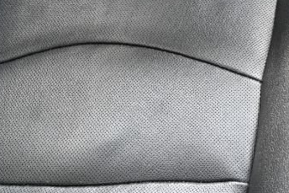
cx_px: 458
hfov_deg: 15.7
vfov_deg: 10.5
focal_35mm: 118
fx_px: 947
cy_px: -214
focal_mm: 25
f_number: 4
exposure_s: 1/125
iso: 900
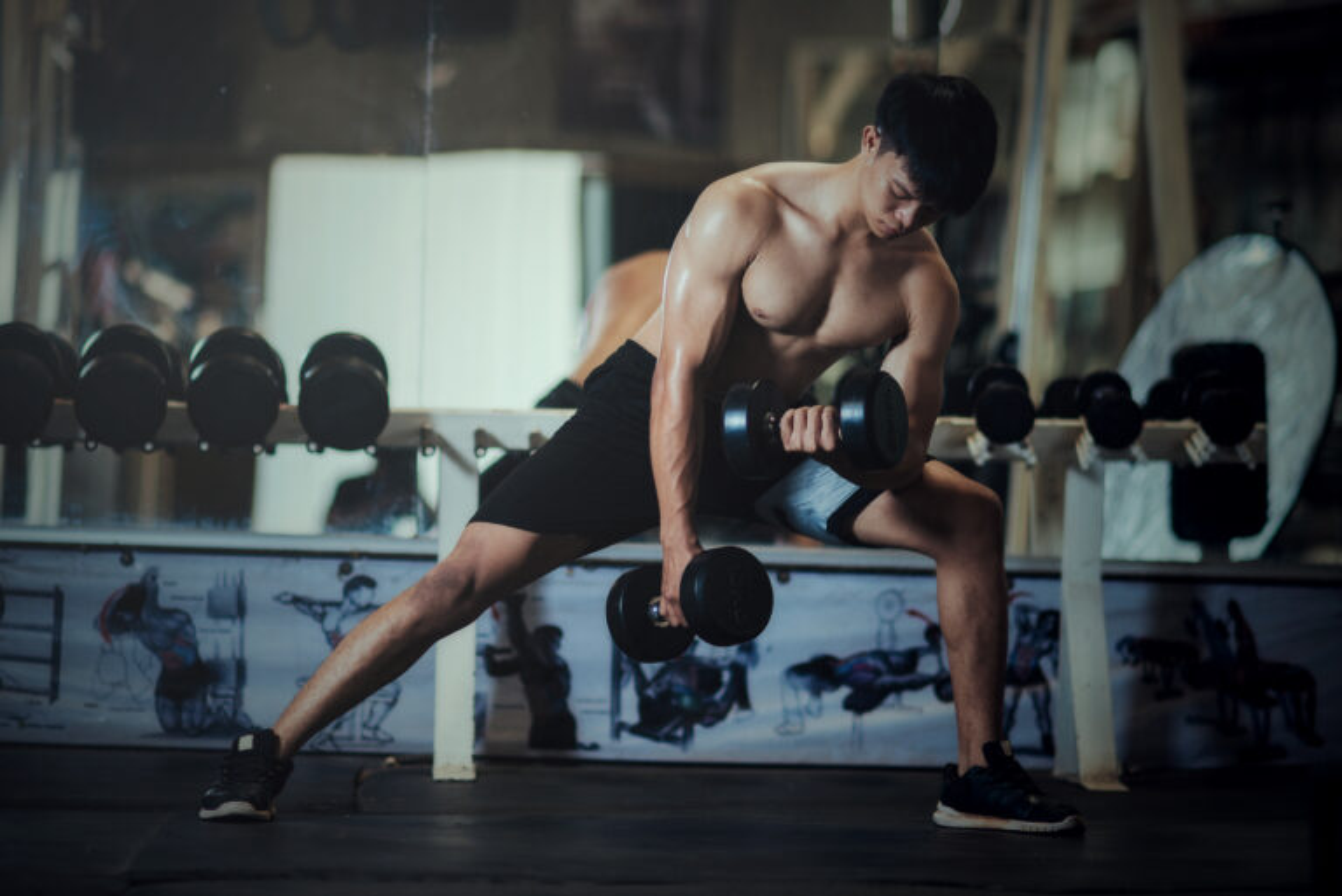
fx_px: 5035
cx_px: 671
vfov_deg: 10.2
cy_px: 448
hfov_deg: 15.2
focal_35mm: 135
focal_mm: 135
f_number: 2.2
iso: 200
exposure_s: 1/200
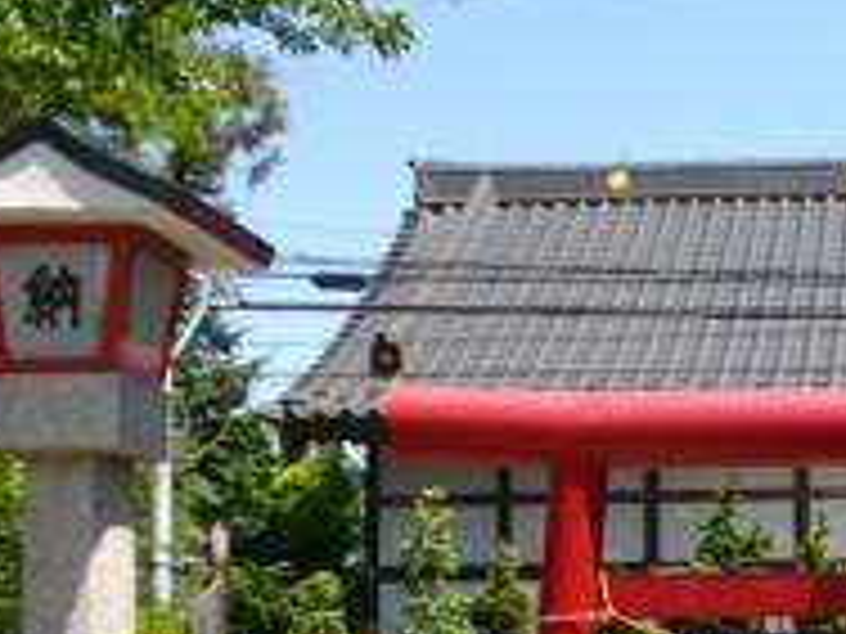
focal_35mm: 85
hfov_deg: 21.9
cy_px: 645
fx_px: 2077
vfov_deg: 17.0
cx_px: 909
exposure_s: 1/800
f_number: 2.9
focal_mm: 5.7
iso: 100
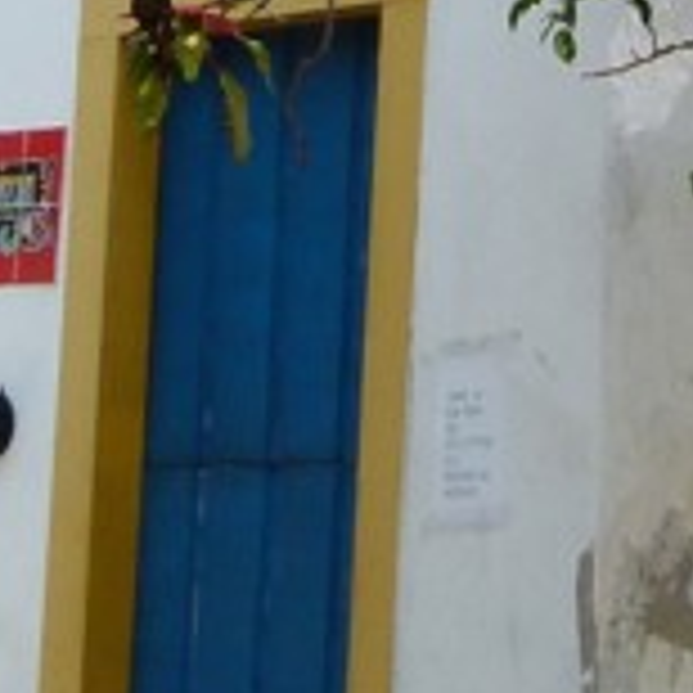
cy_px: -410
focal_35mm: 247
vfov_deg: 7.0
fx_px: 5594
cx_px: 1134
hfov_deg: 7.0
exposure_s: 1/640
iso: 100
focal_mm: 7.6
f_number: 4
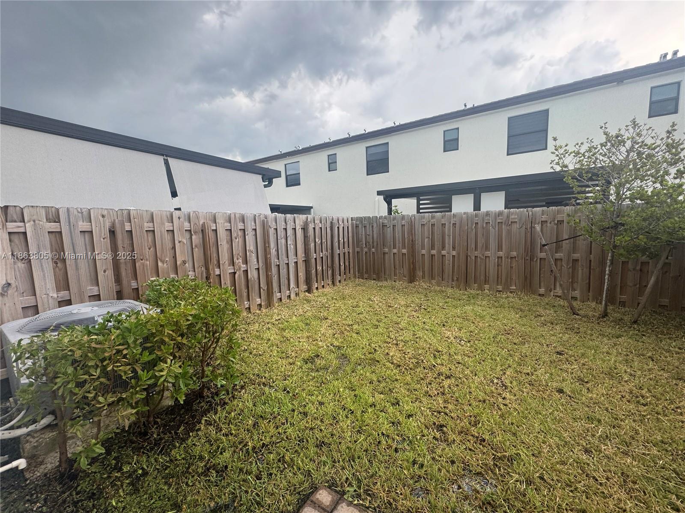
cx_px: 342
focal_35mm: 14
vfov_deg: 85.7
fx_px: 277
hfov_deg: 102.1
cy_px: 256
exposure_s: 1/123
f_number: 2.2
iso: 40
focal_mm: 2.22
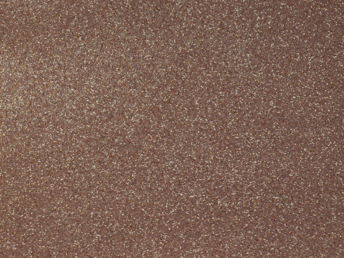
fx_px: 1173
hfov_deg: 16.7
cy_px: 129
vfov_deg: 12.6
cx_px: 172
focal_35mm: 118
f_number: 4
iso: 100
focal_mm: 19.25
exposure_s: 1/1.25
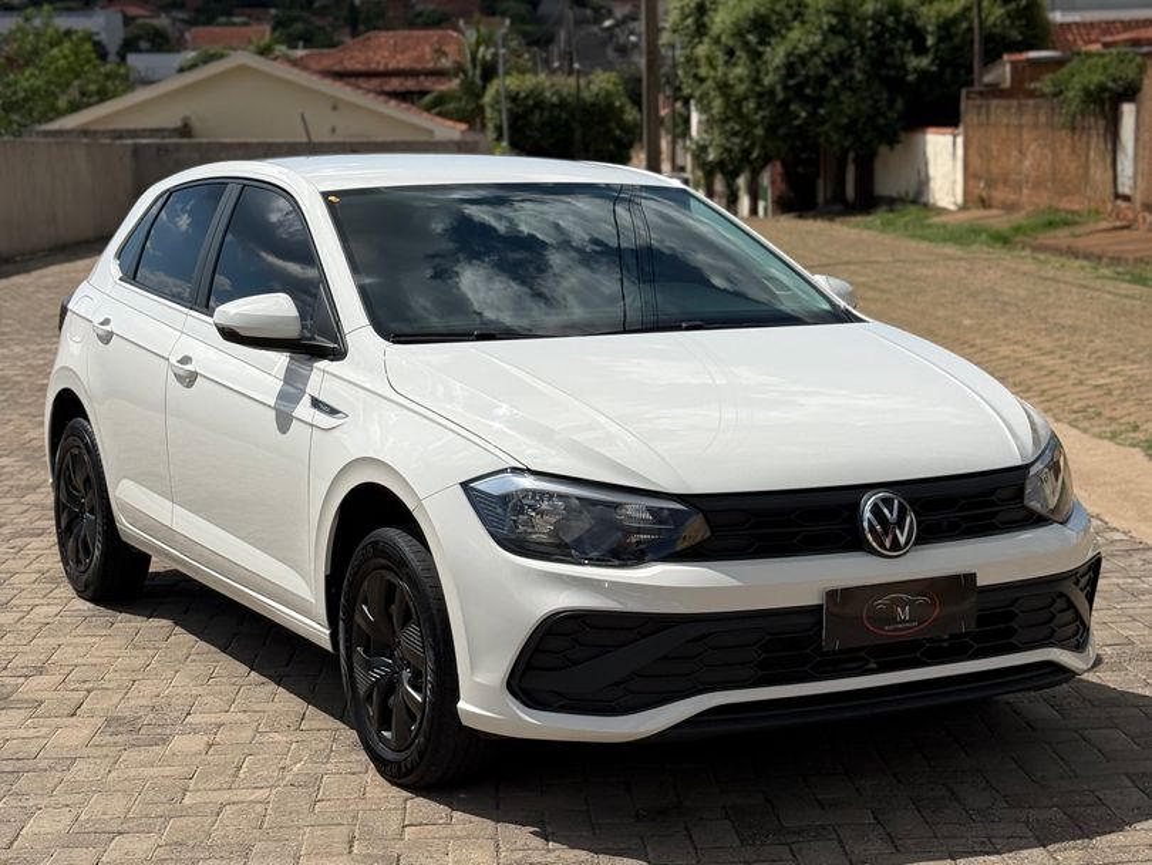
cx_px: 576
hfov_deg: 39.6
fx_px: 1598
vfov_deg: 30.3
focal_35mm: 48
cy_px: 432
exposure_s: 1/11364
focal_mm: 6.76
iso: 64
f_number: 1.78
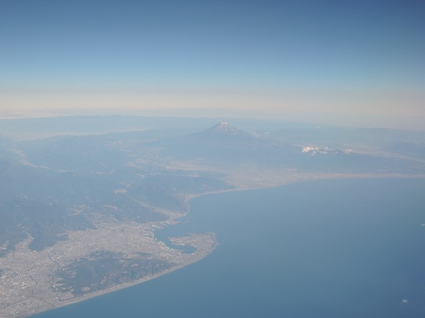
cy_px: 159
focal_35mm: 45
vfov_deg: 32.2
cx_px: 212
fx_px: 552
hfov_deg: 42.1
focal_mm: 9.6
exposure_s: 1/100
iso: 80
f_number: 3.4
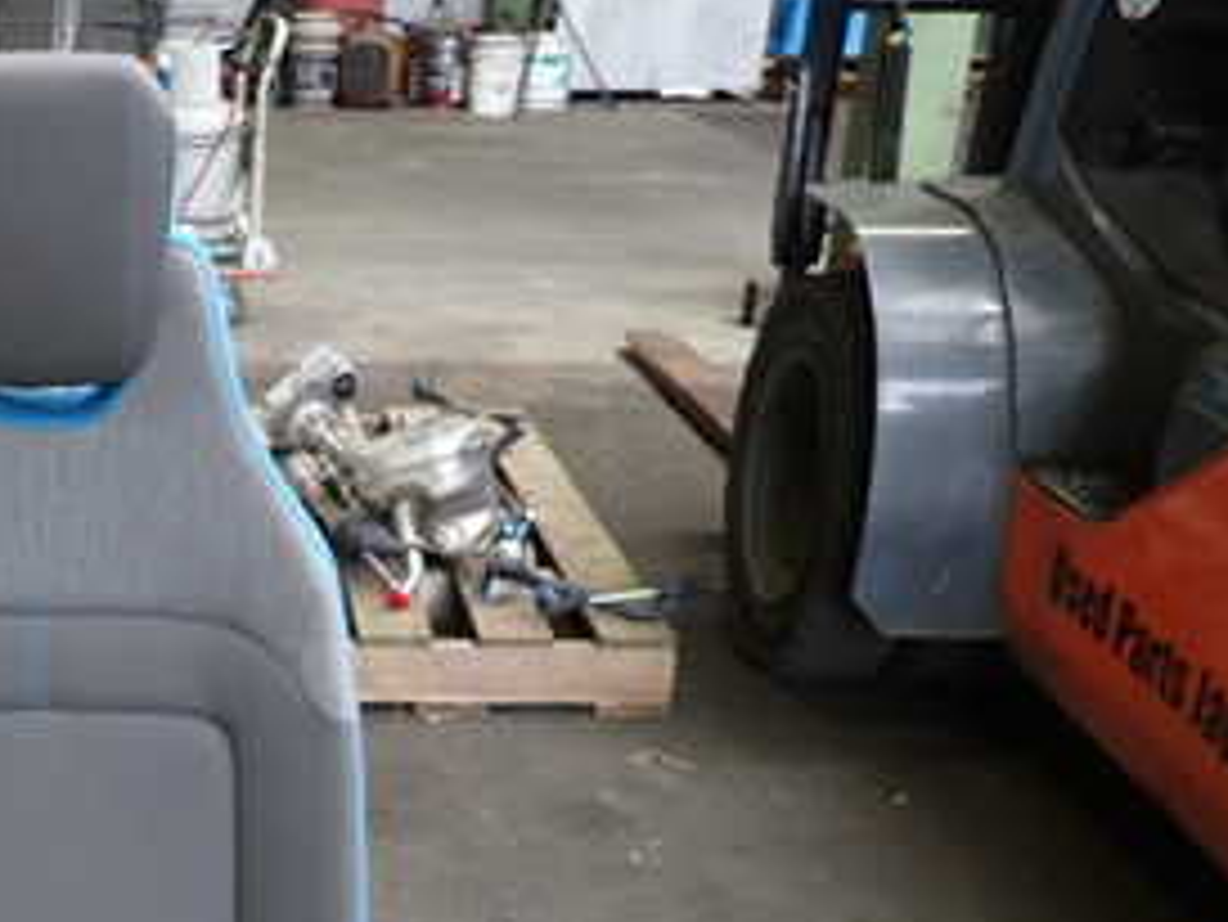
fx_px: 1952
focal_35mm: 55
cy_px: 994
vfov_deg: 24.9
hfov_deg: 33.0
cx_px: 103
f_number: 2
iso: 200
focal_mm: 4.5
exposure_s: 1/125
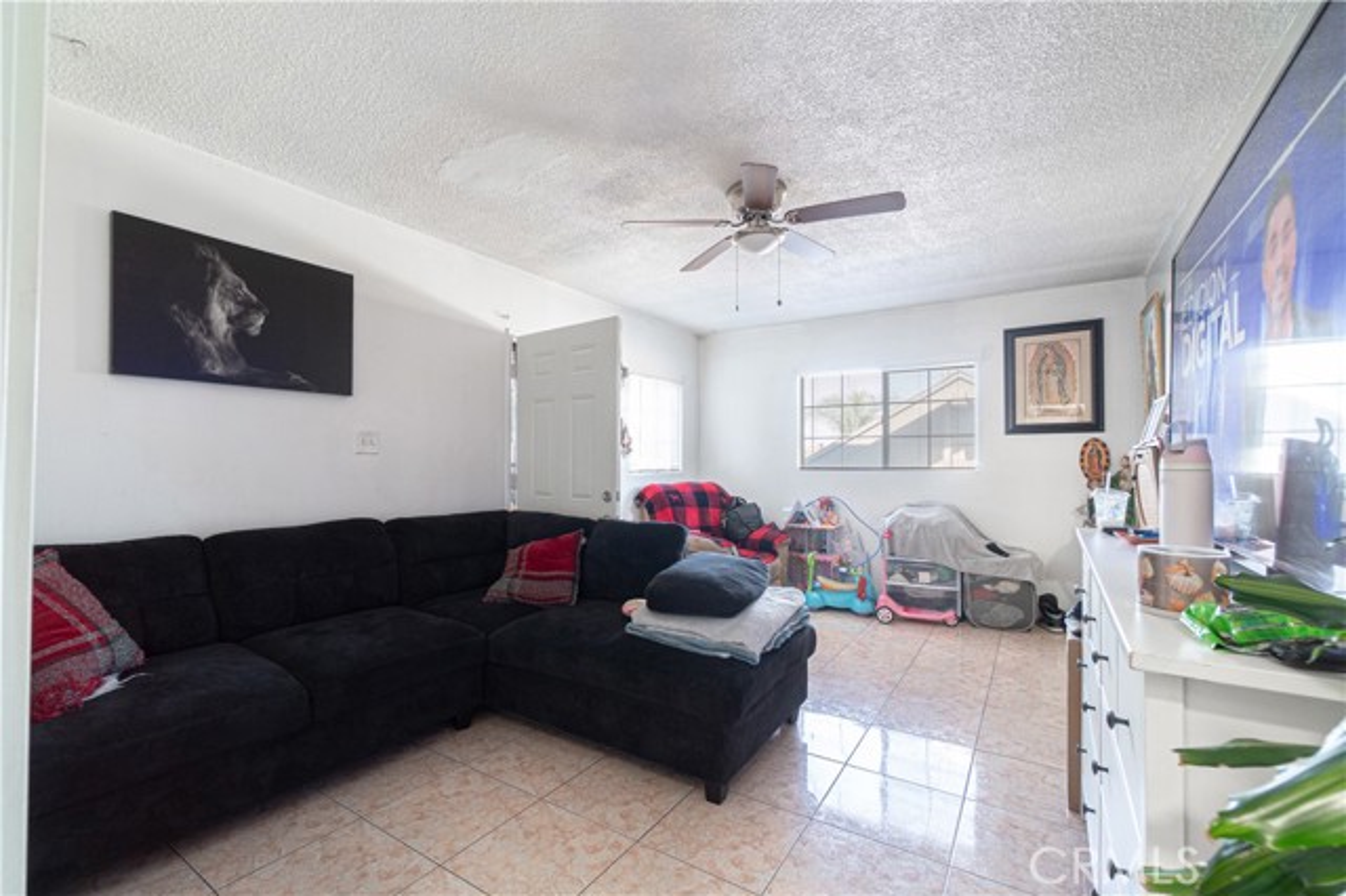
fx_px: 561
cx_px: 673
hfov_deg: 100.4
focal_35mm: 15
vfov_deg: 77.3
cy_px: 448
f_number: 7.1
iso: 320
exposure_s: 1/3
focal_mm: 10
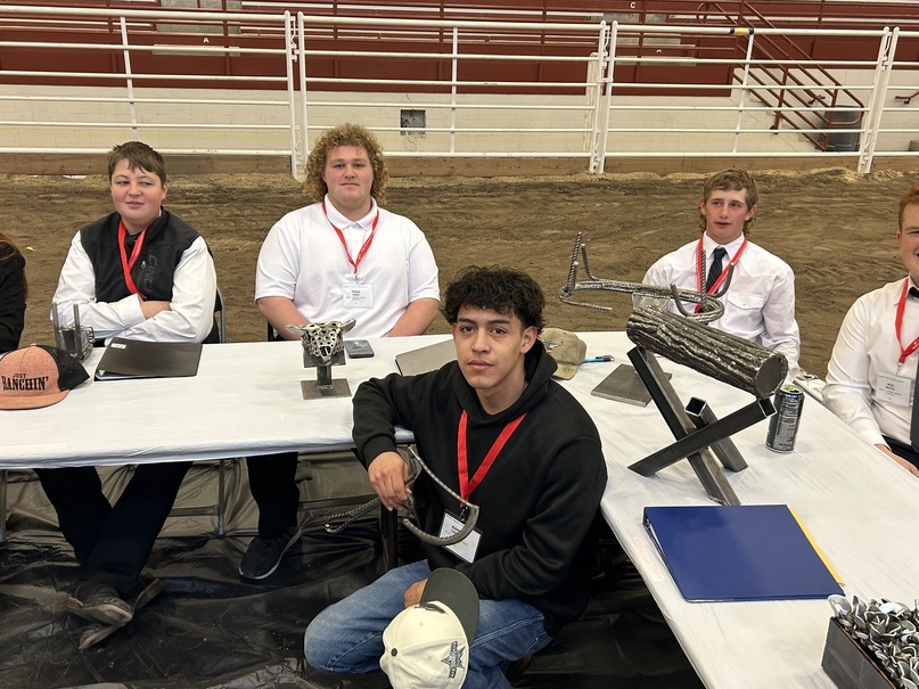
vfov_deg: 42.9
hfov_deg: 55.3
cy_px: 361
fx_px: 876
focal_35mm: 33
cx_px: 441
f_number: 1.5
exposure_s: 1/60
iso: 80
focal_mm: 5.7
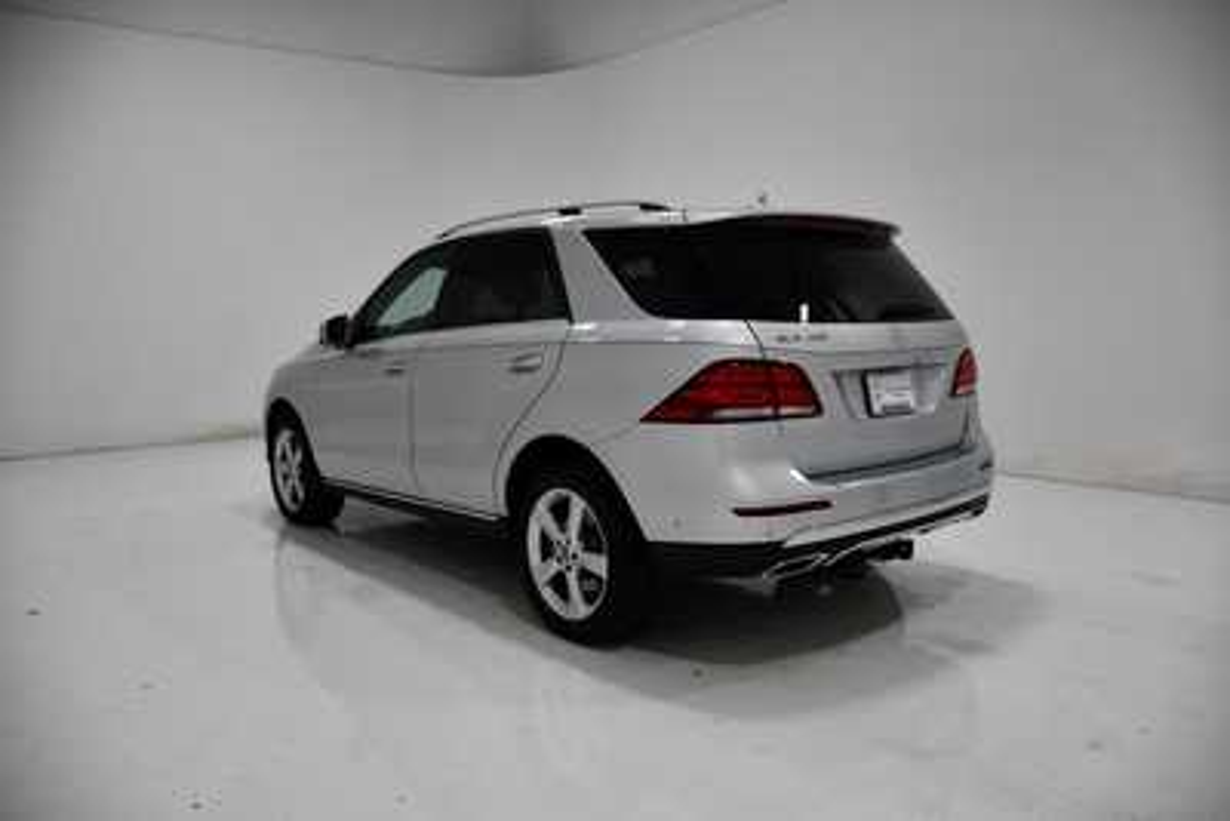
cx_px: 615
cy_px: 410
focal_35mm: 27
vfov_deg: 48.0
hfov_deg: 67.4
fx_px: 923
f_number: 3.5
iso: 500
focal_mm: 18
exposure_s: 1/250
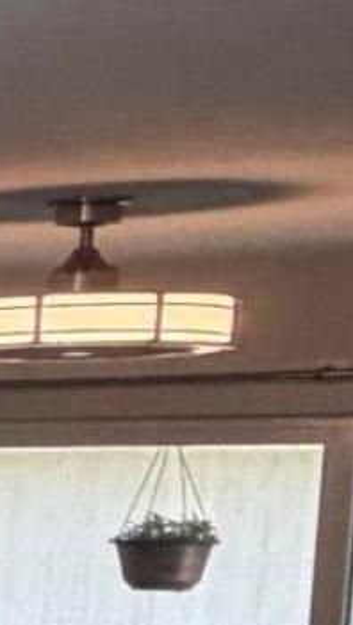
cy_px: 652
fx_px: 2076
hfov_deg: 5.3
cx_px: -1726
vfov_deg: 16.7
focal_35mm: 125
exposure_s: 1/60
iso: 200
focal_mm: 2.22
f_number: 2.2
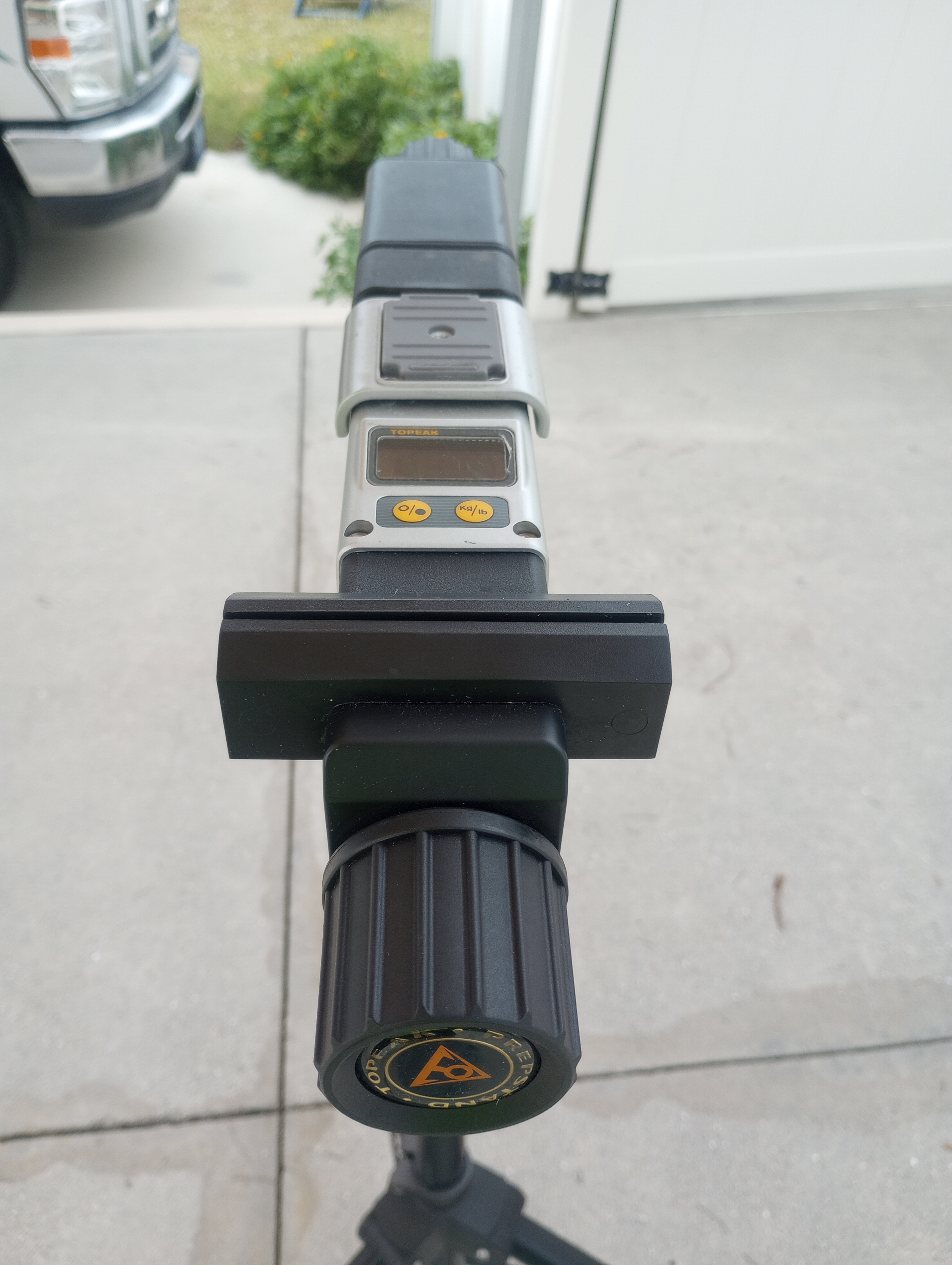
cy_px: 632
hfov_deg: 49.9
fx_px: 1024
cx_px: 476
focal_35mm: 28
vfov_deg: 63.4
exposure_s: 1/120
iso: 115
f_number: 1.8
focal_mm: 4.27
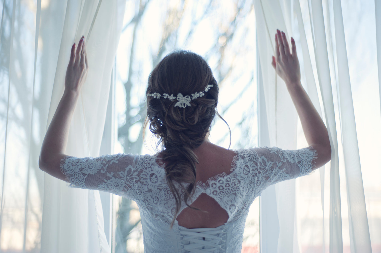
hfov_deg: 39.6
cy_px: 126
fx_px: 529
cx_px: 190
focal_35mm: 50
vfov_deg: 27.0
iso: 200
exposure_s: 1/500
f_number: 1.8
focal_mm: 50
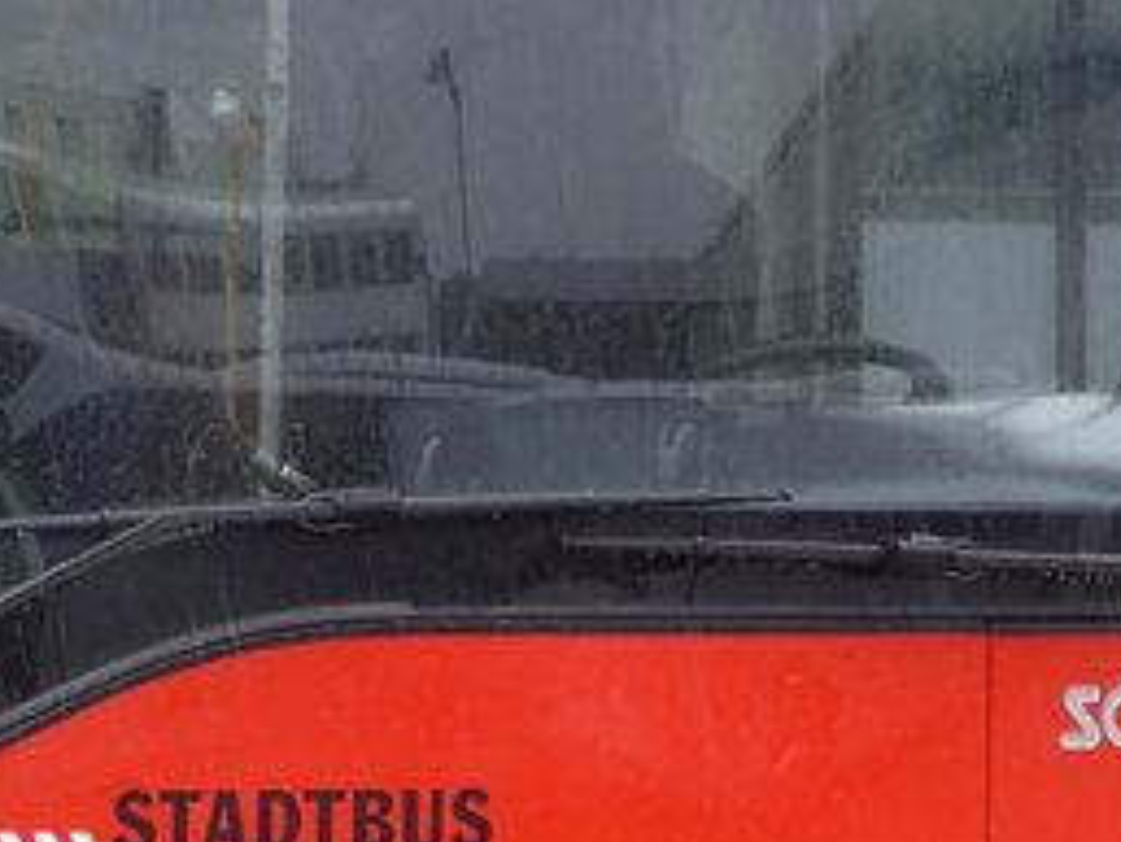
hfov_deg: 9.2
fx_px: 6966
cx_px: 174
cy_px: 318
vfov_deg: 6.9
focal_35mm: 215
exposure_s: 1/125
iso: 80
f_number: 3
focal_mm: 9.5
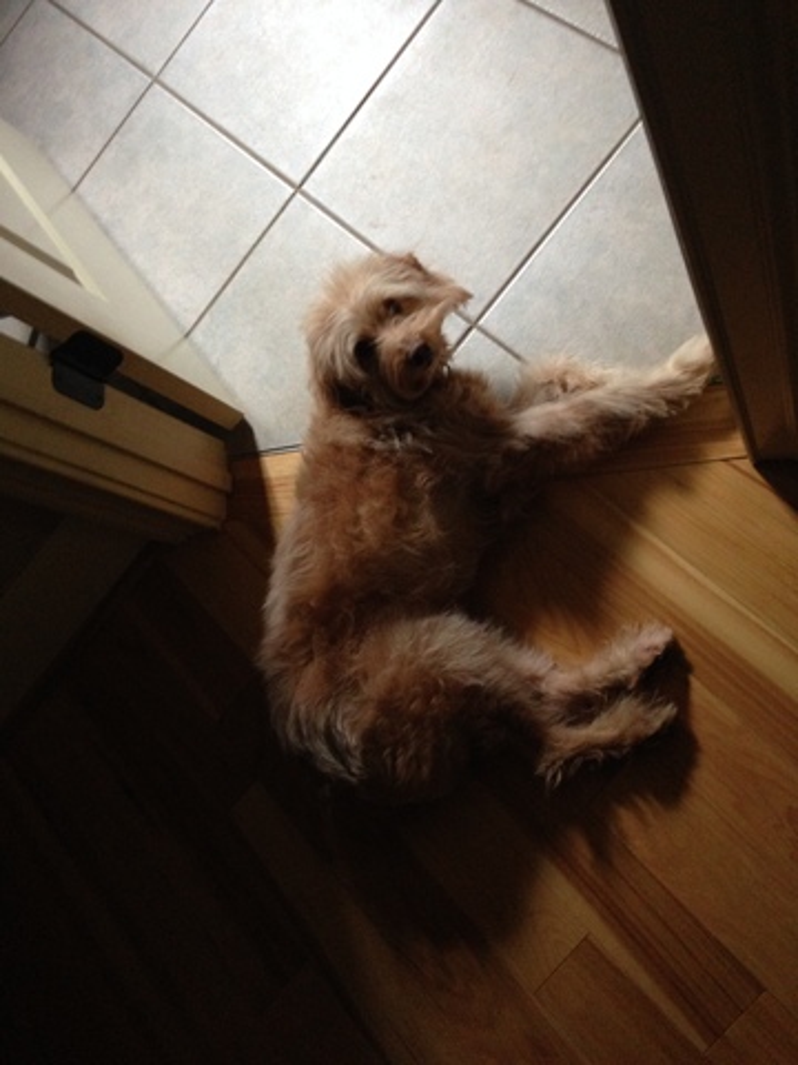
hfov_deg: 42.9
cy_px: 532
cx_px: 399
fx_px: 1014
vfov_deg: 55.4
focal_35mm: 33
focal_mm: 4.12
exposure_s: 1/20
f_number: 2.4
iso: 320
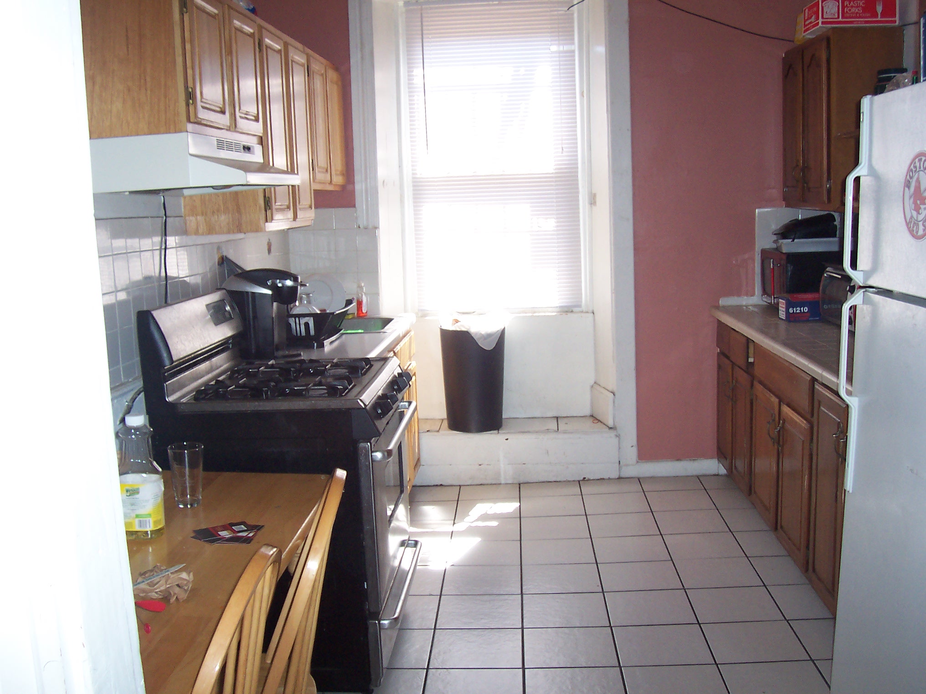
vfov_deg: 38.7
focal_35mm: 37
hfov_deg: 50.1
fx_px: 990
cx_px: 463
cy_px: 347
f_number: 2.8
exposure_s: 1/60
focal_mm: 5.6
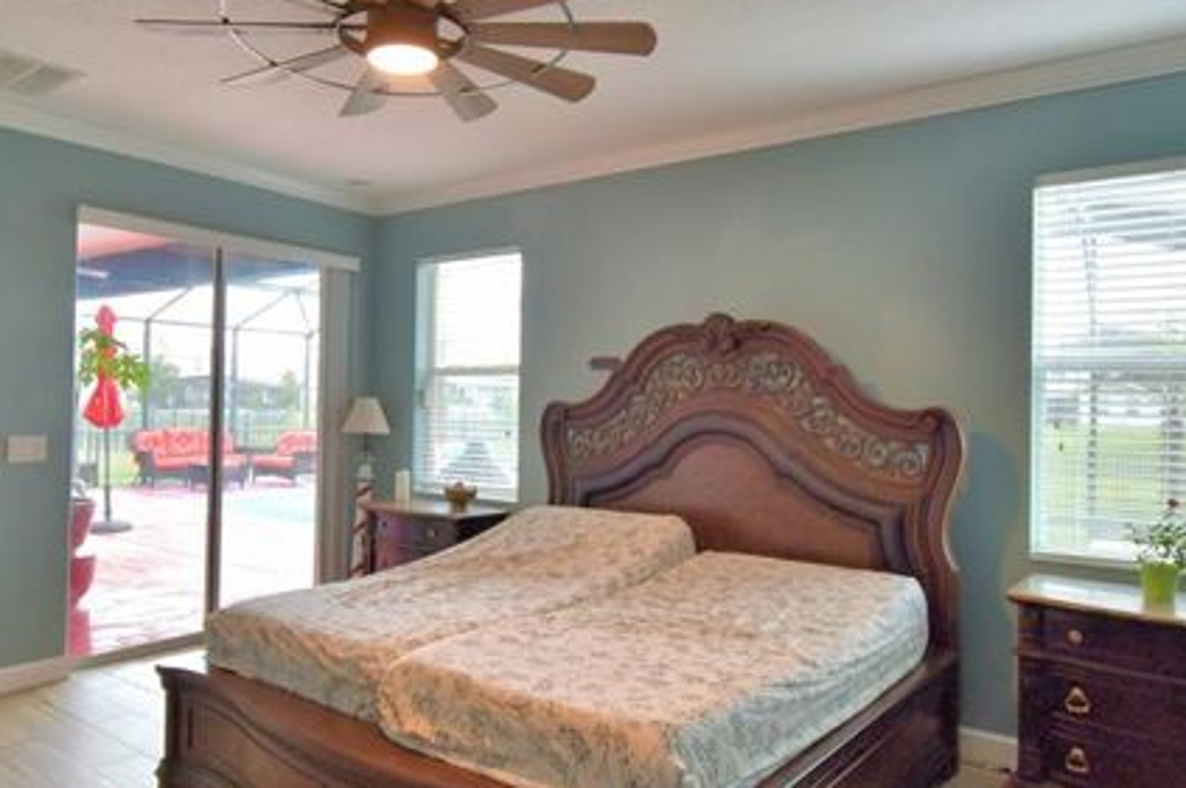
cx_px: 526
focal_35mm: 25
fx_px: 823
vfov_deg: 51.2
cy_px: 394
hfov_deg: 71.3
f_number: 4.5
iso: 400
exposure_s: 1/80
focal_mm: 10
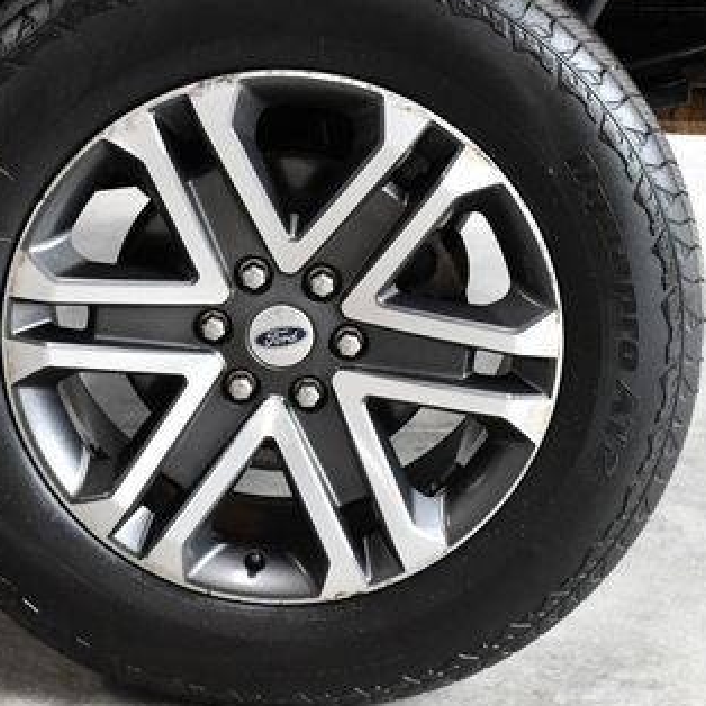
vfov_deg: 19.3
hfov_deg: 19.2
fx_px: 2077
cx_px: 236
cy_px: 299
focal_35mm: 90
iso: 2500
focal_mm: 35
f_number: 9
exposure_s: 1/320
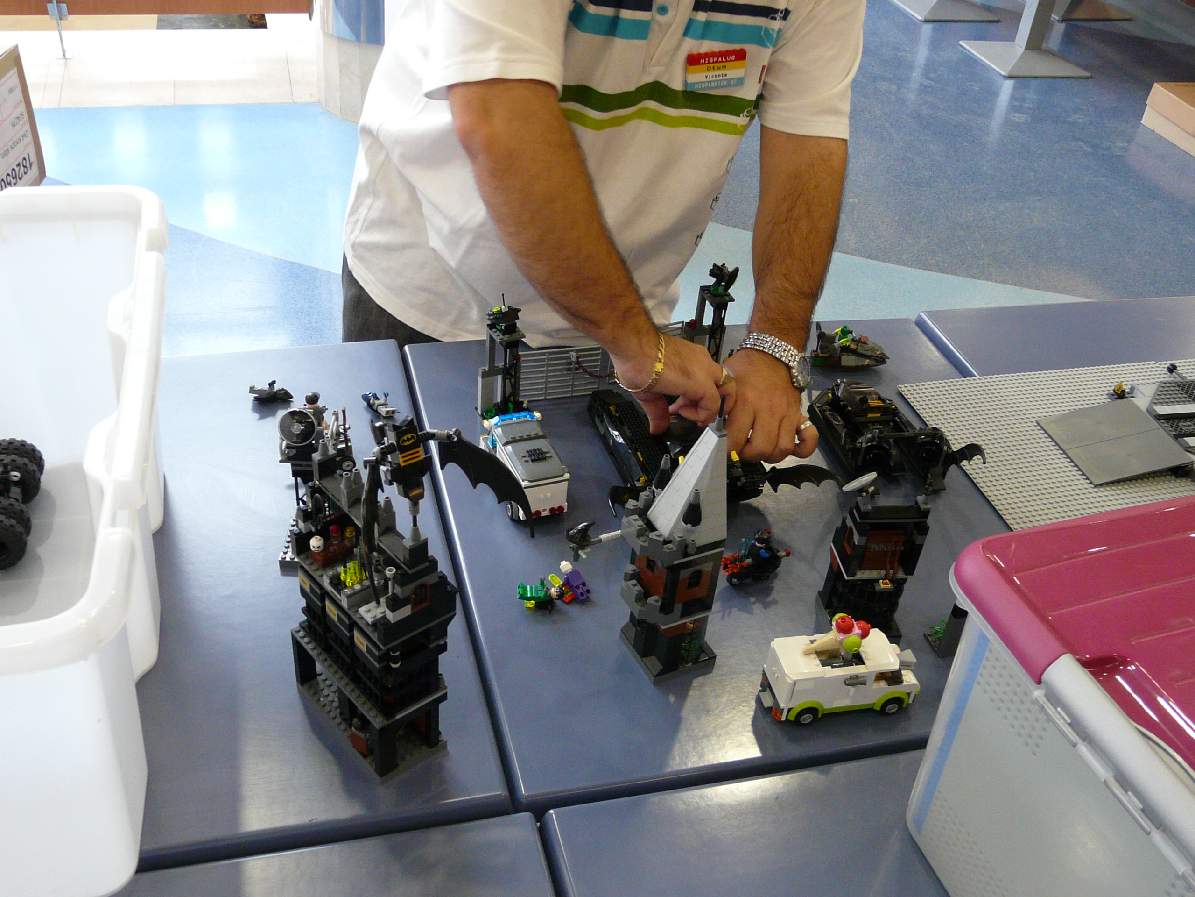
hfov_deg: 52.6
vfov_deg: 40.7
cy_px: 448
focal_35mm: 35
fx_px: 1208
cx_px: 598
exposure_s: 1/15
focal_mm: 4.6
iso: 200
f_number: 2.8
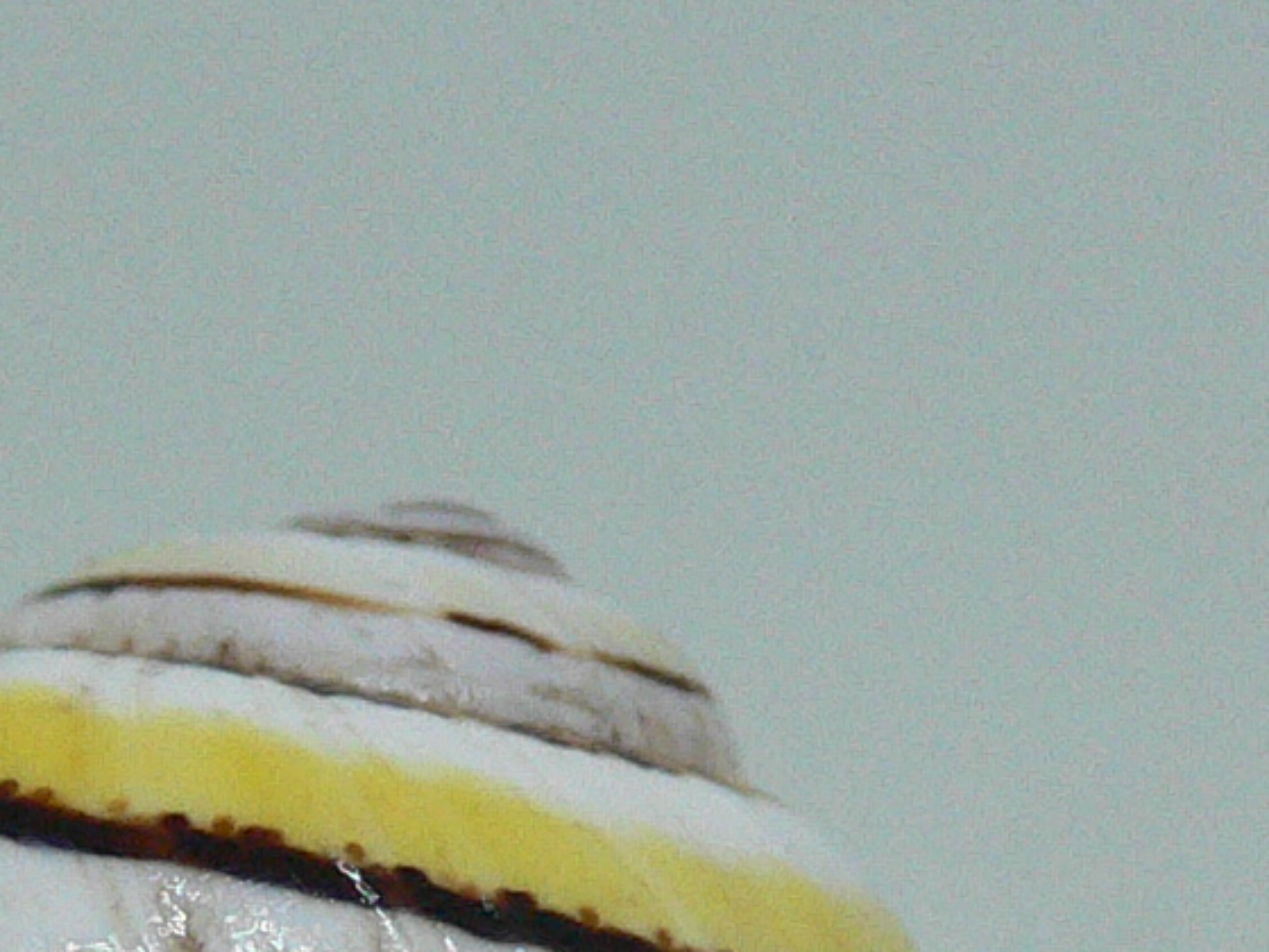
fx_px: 4619
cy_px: 1315
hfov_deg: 15.5
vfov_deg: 11.4
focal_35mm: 126
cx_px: 236
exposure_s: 1/60
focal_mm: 4.6
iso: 200
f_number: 2.8
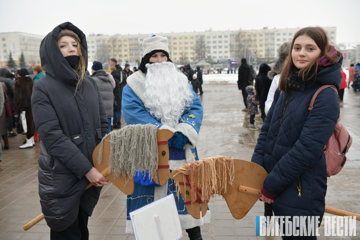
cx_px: 180
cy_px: 120
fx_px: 400
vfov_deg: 33.4
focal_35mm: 40
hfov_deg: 48.5
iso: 450
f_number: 4.5
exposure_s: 1/250
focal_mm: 40
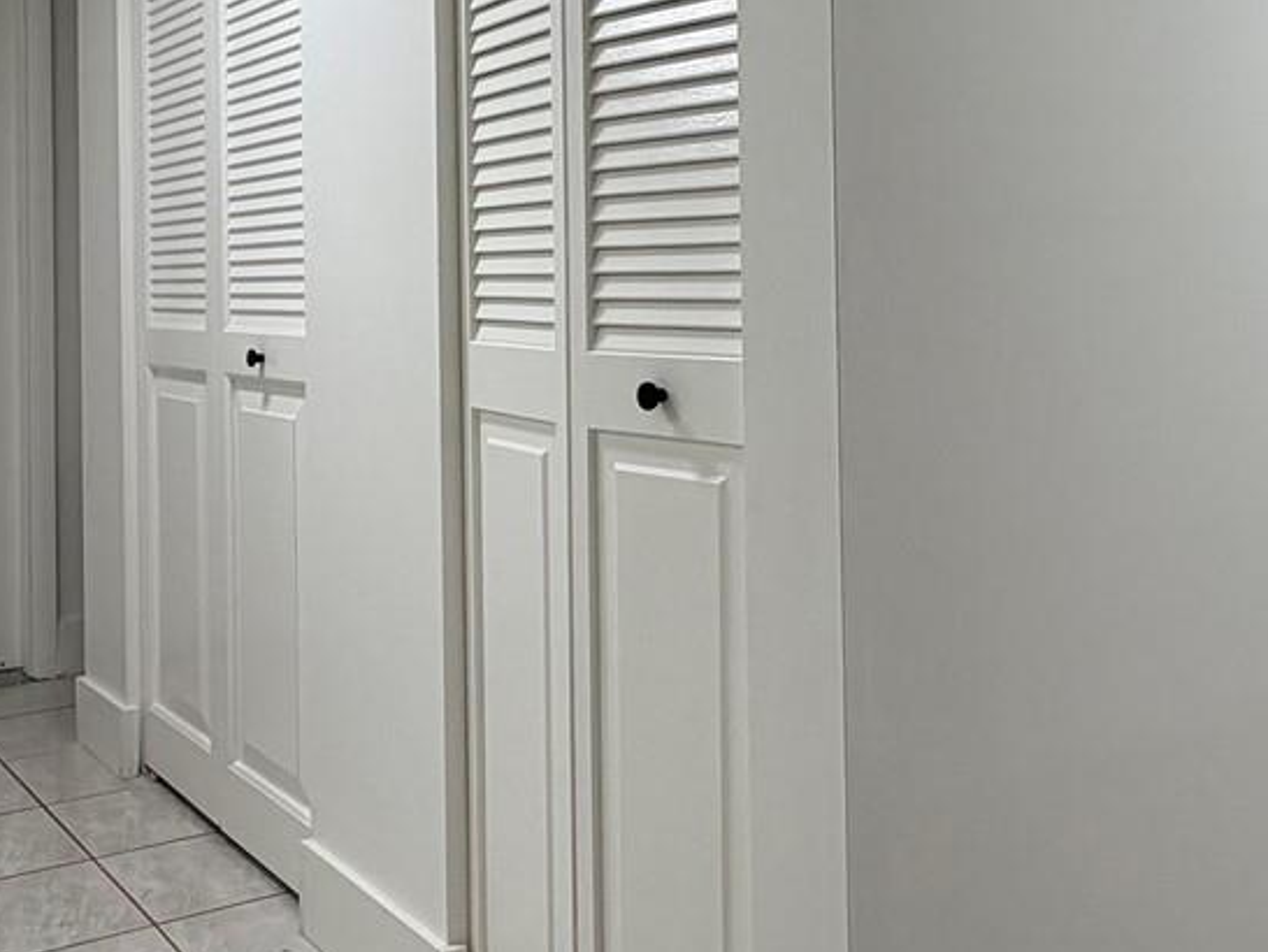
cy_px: 276
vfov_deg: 34.6
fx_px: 1503
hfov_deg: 45.7
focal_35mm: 41
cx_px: 581
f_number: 2.2
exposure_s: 1/120
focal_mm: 2.22
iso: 80
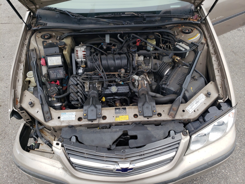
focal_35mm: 26
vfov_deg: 53.1
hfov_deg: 67.3
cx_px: 122
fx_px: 184
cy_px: 92
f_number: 1.5
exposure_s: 1/833
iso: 50
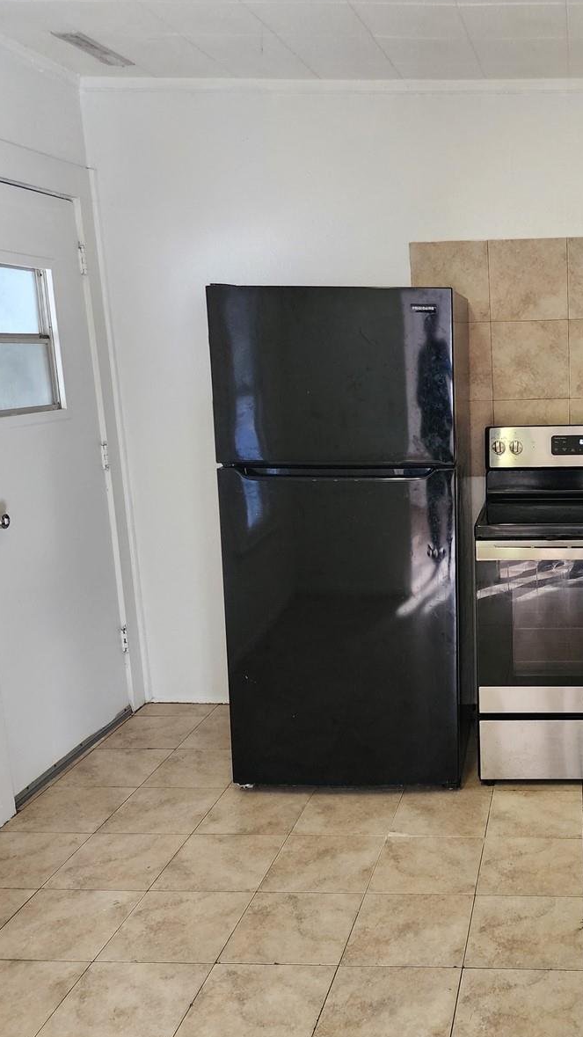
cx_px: 530
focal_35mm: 34
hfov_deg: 32.8
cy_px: 515
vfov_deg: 58.0
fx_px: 935
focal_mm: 6.4
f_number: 1.8
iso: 500
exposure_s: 1/120
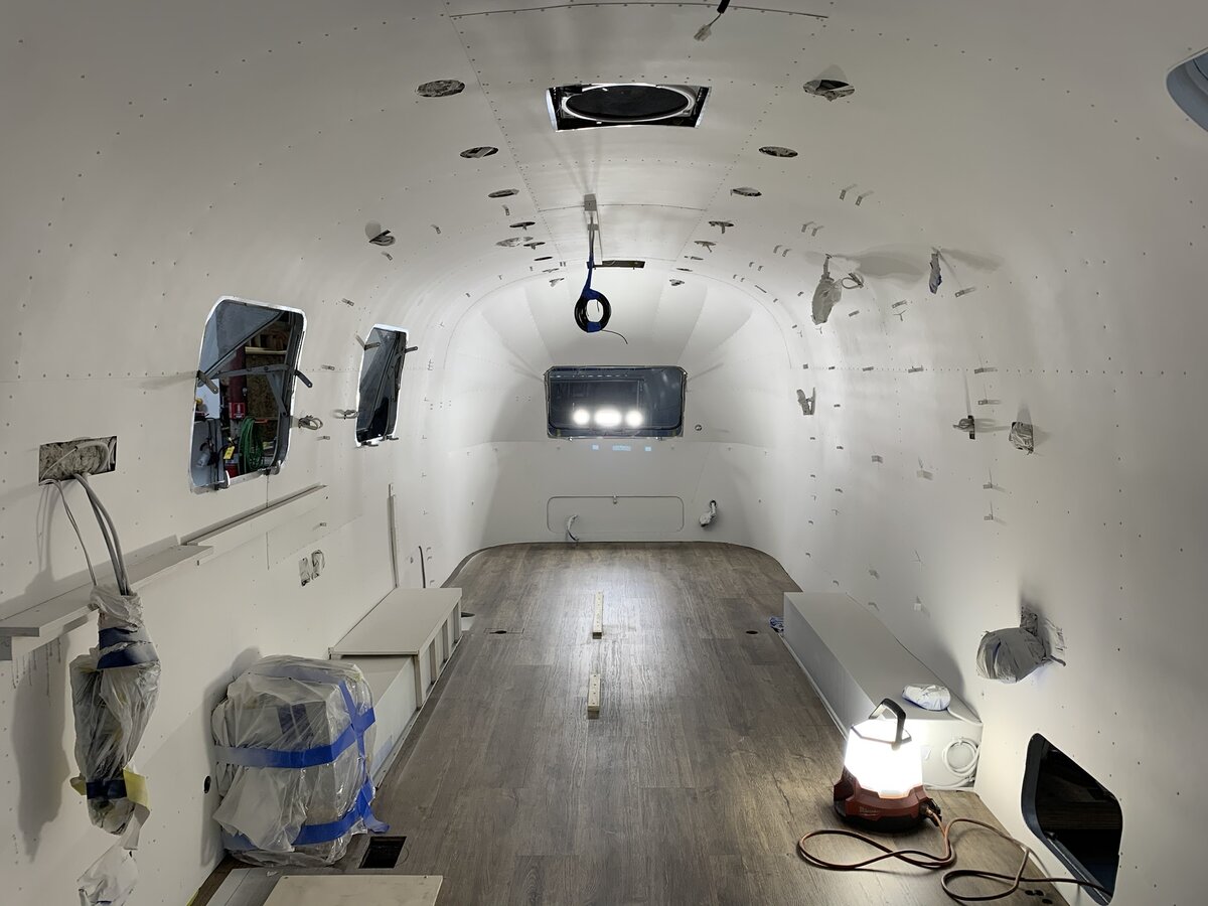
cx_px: 604
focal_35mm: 26
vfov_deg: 53.1
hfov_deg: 67.3
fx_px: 907
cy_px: 453
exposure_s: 1/120
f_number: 1.8
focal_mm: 4.25
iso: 64
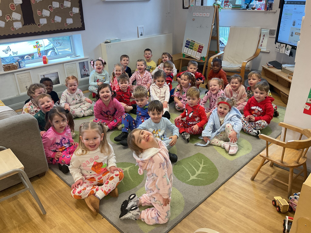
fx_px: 261
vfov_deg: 48.2
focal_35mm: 29
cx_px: 156
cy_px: 116
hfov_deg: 61.7
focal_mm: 3
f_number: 1.8
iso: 80
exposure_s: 1/50
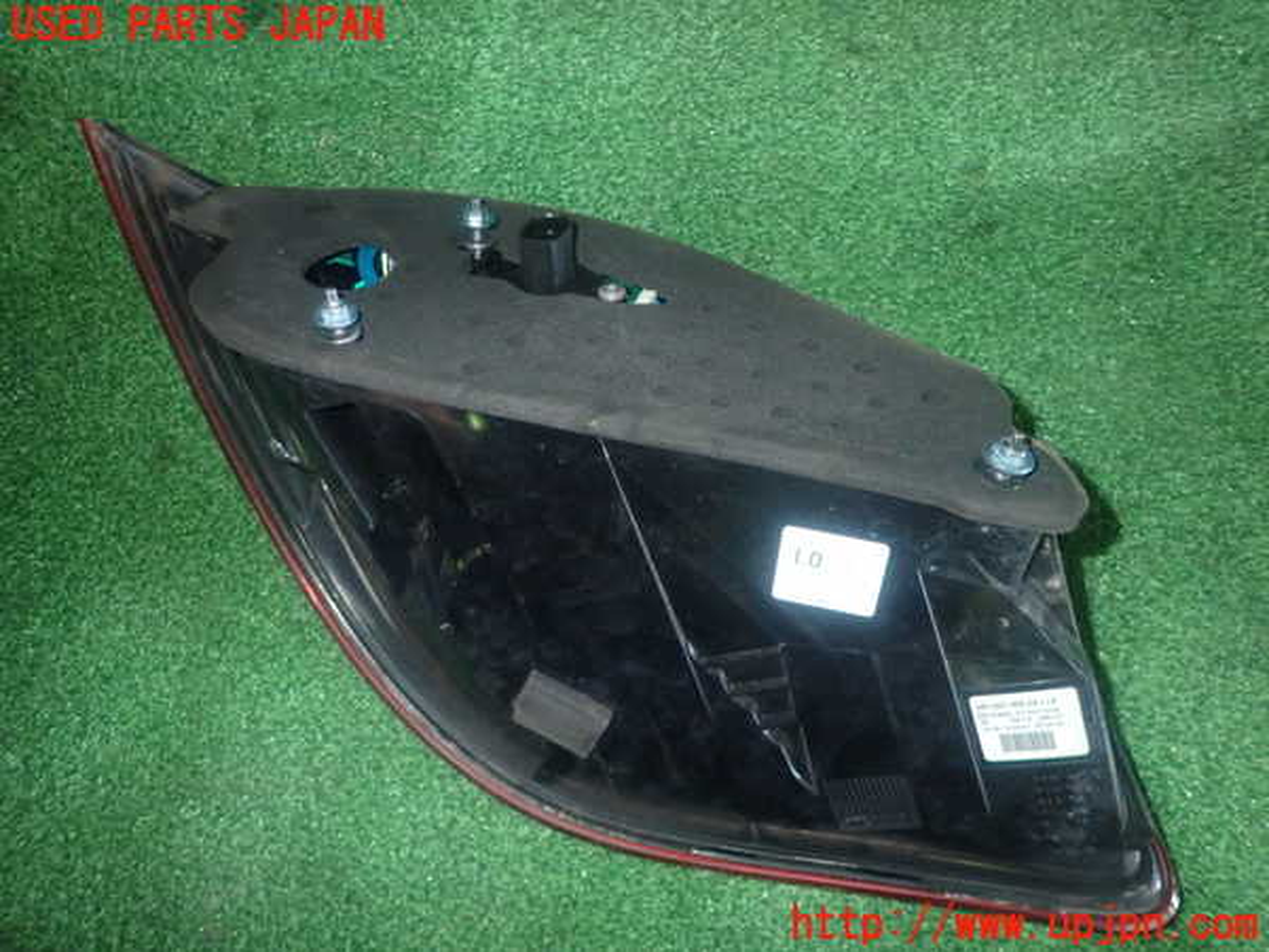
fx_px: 916
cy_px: 476
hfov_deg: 69.4
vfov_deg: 54.9
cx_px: 634
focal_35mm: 25
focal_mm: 4.5
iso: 640
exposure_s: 1/30
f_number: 5.6
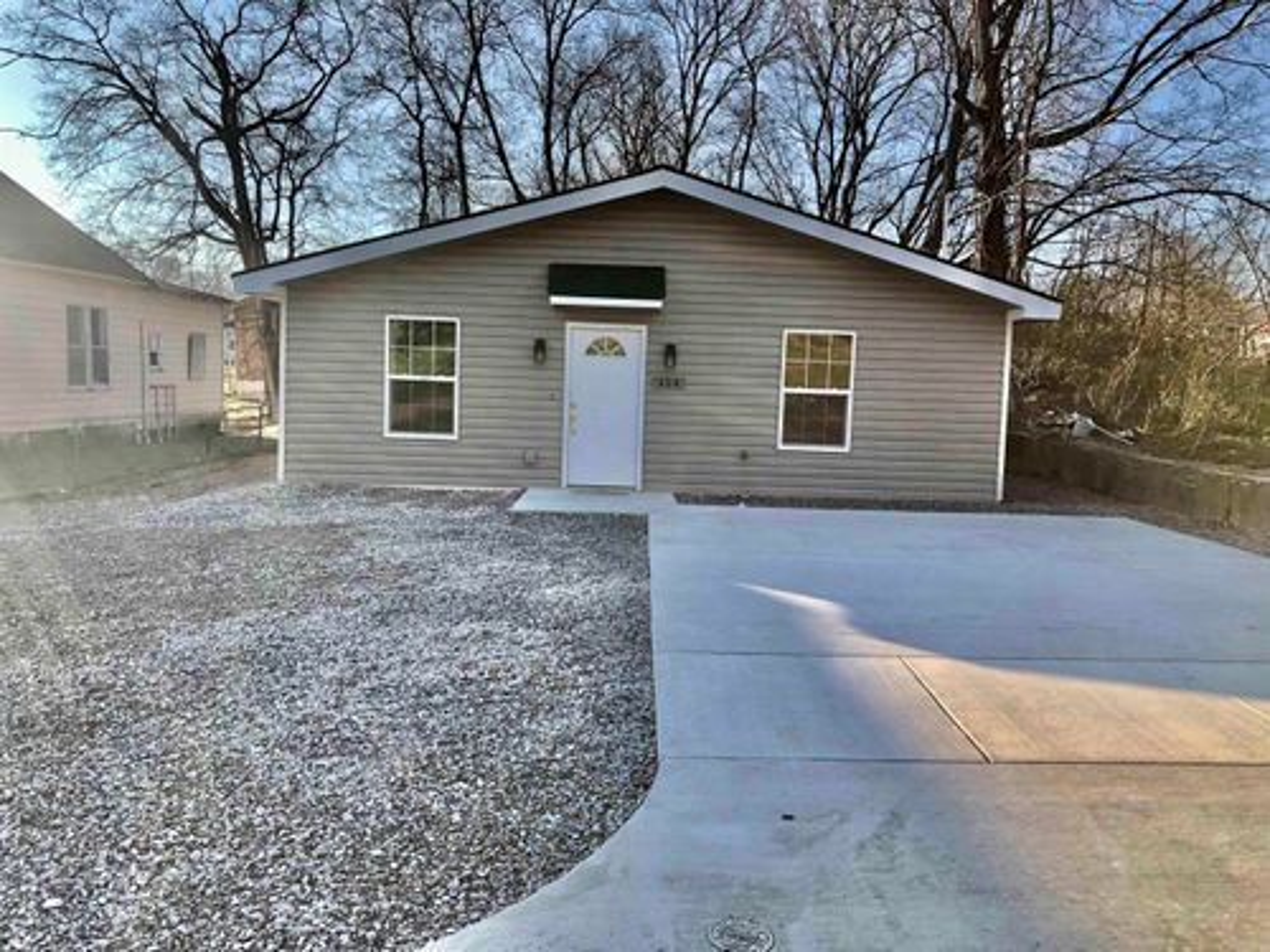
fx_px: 1027
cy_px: 476
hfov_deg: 63.4
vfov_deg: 49.7
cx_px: 635
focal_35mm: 28
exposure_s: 1/517
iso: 20
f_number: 1.8
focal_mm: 3.99
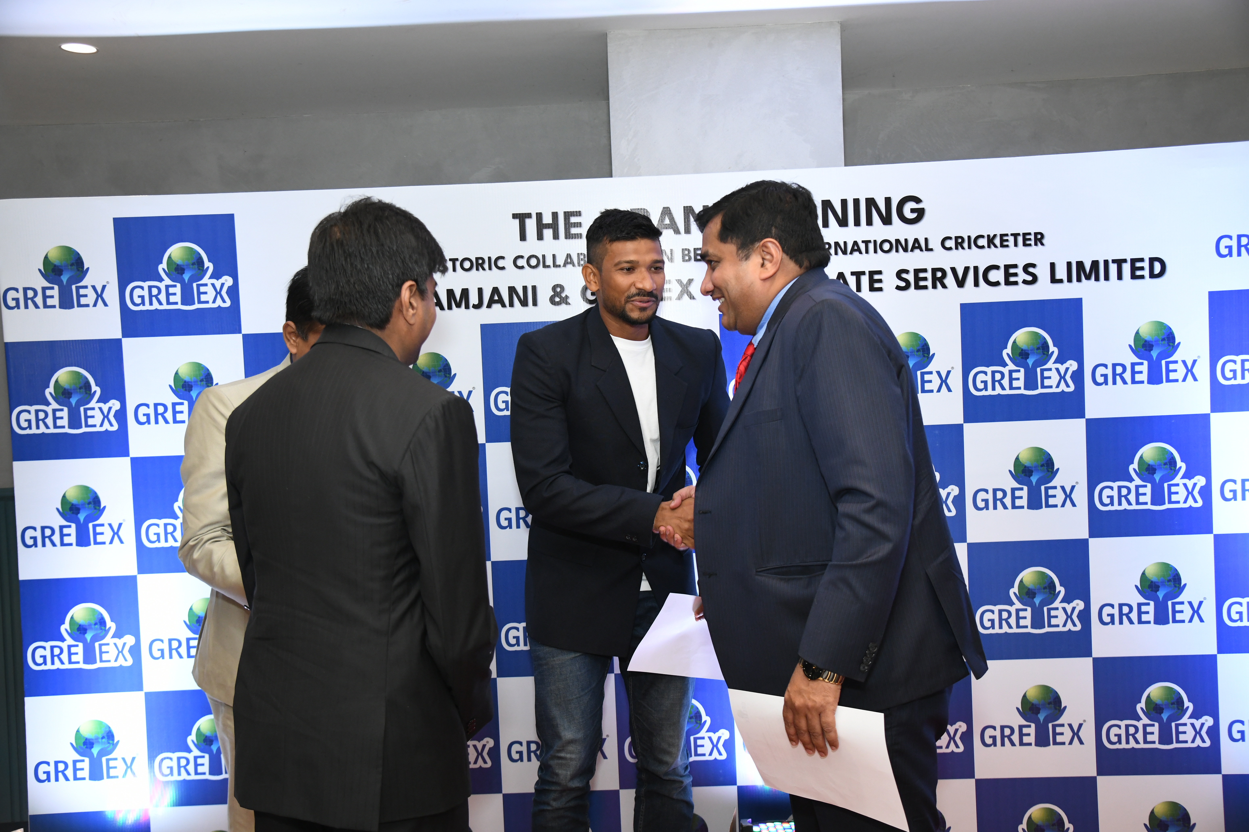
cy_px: 416
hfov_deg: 54.4
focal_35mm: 35
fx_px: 1214
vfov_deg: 37.9
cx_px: 624
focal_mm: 35
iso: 2000
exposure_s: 1/160
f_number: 5
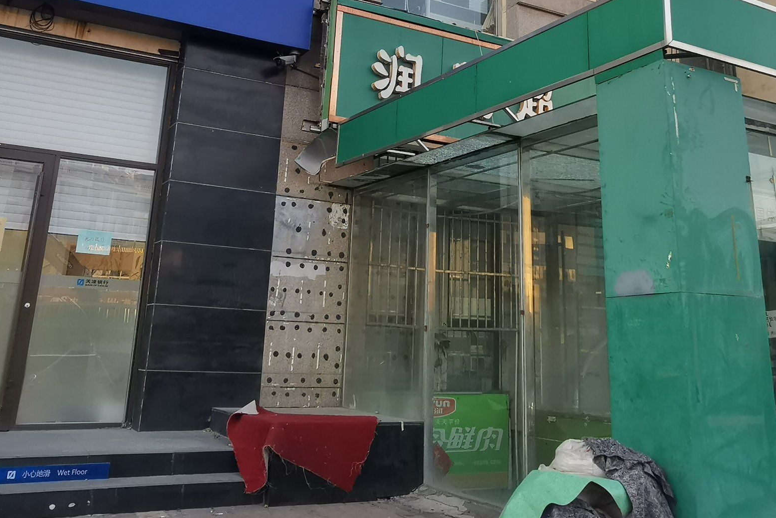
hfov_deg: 57.2
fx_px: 711
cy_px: 69
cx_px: 410
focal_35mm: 33
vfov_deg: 37.8
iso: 50
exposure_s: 1/100
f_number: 2.2
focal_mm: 2.23
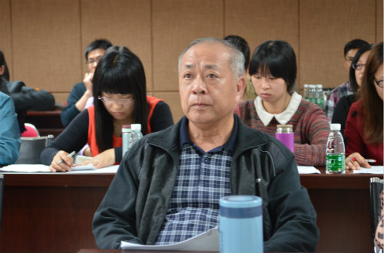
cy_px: 126
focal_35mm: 82
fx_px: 877
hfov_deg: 24.7
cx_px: 192
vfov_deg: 16.4
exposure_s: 1/15
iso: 1250
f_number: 5.6
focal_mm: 55
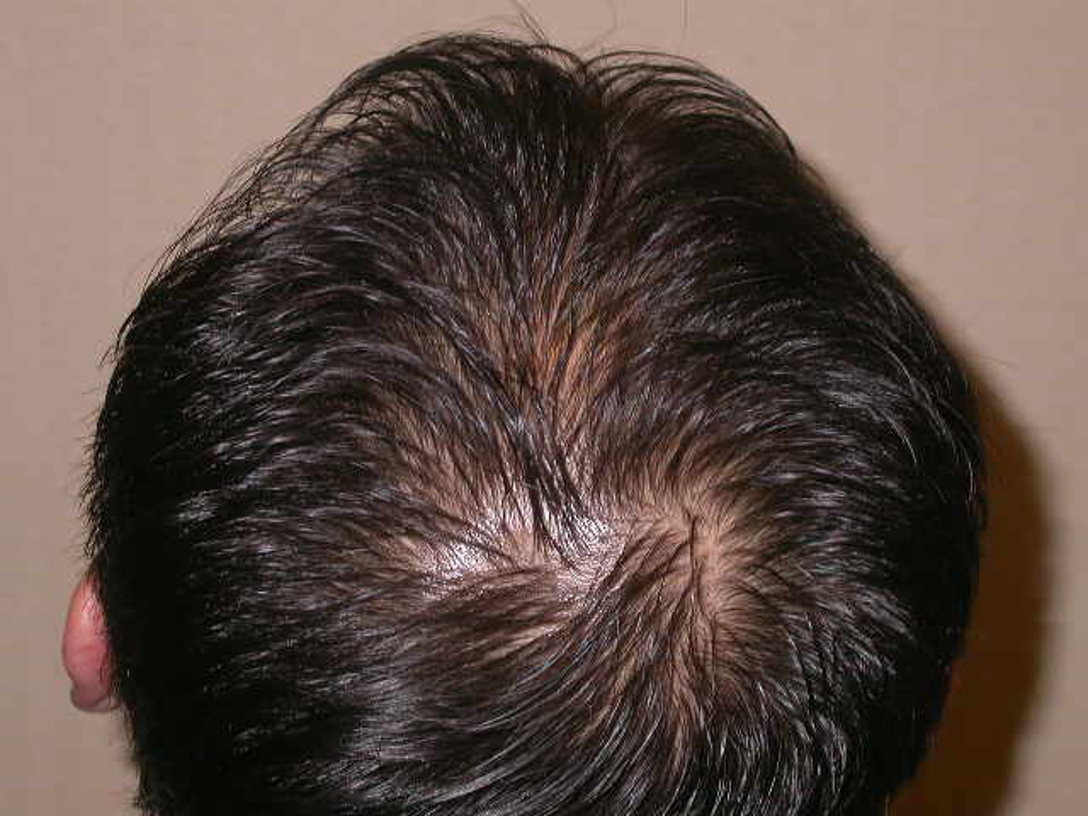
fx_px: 4243
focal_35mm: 135
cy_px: 408
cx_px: 544
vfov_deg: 11.0
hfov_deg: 14.6
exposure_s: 1/60.3
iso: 100
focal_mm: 28
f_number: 4.7
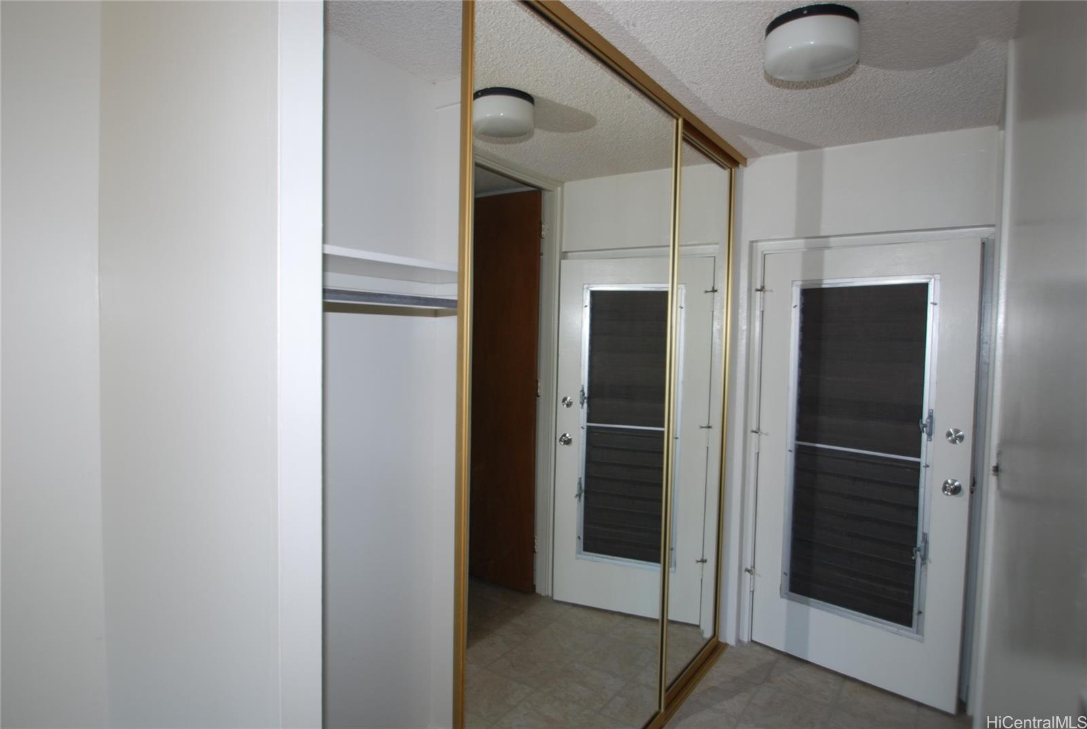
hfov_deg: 85.3
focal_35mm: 20
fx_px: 590
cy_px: 364
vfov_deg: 63.4
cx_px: 544
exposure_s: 1/60
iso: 200
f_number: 4
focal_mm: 13
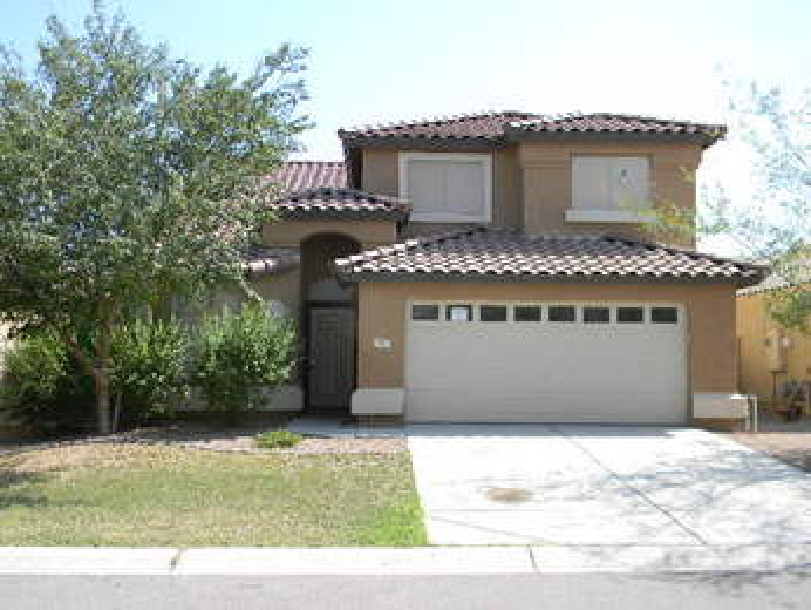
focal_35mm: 36
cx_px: 406
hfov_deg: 51.3
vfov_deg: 39.7
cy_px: 305
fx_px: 844
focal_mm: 6.4
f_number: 3.7
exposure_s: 1/506
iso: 112
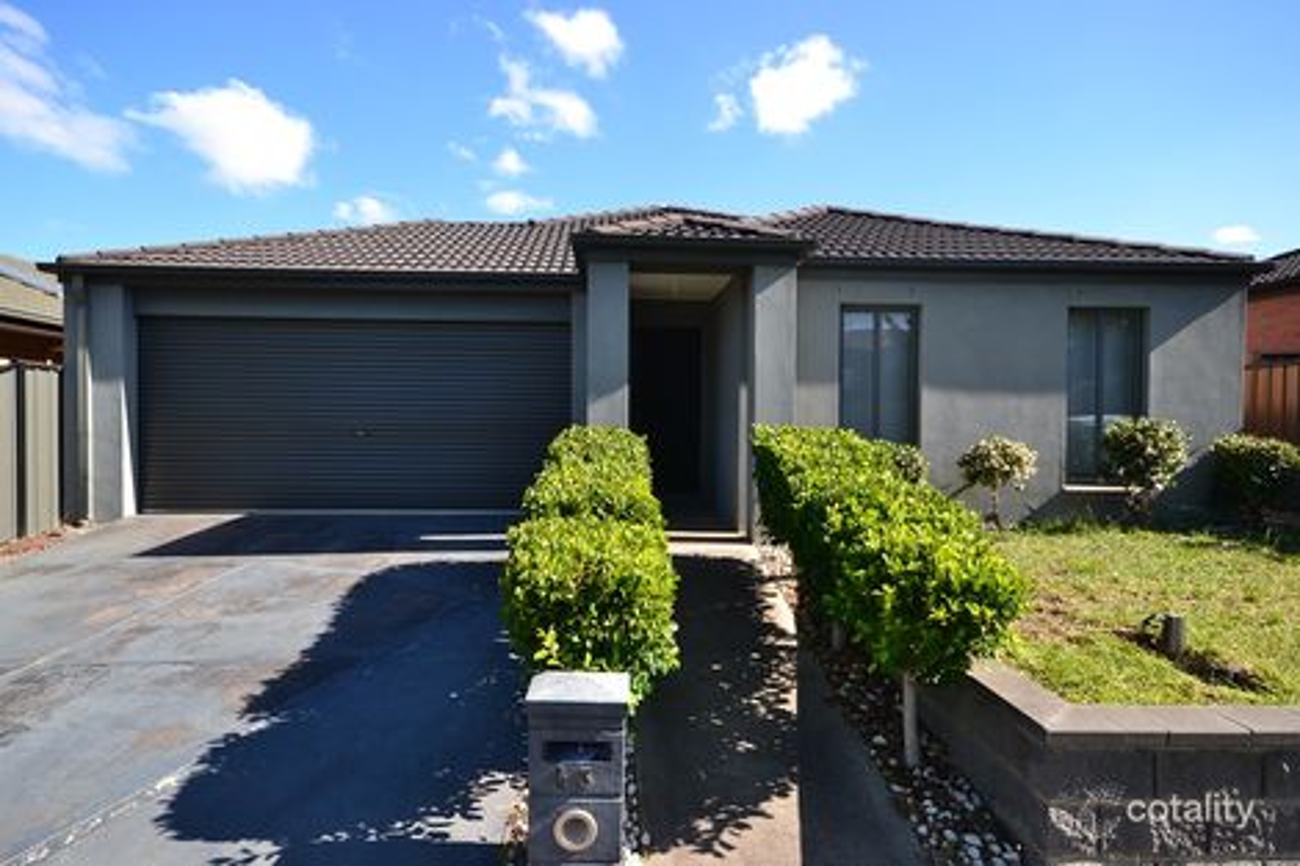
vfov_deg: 63.2
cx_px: 650
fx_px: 704
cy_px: 433
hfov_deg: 85.4
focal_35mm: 20
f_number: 10
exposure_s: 1/250
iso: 400
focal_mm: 13
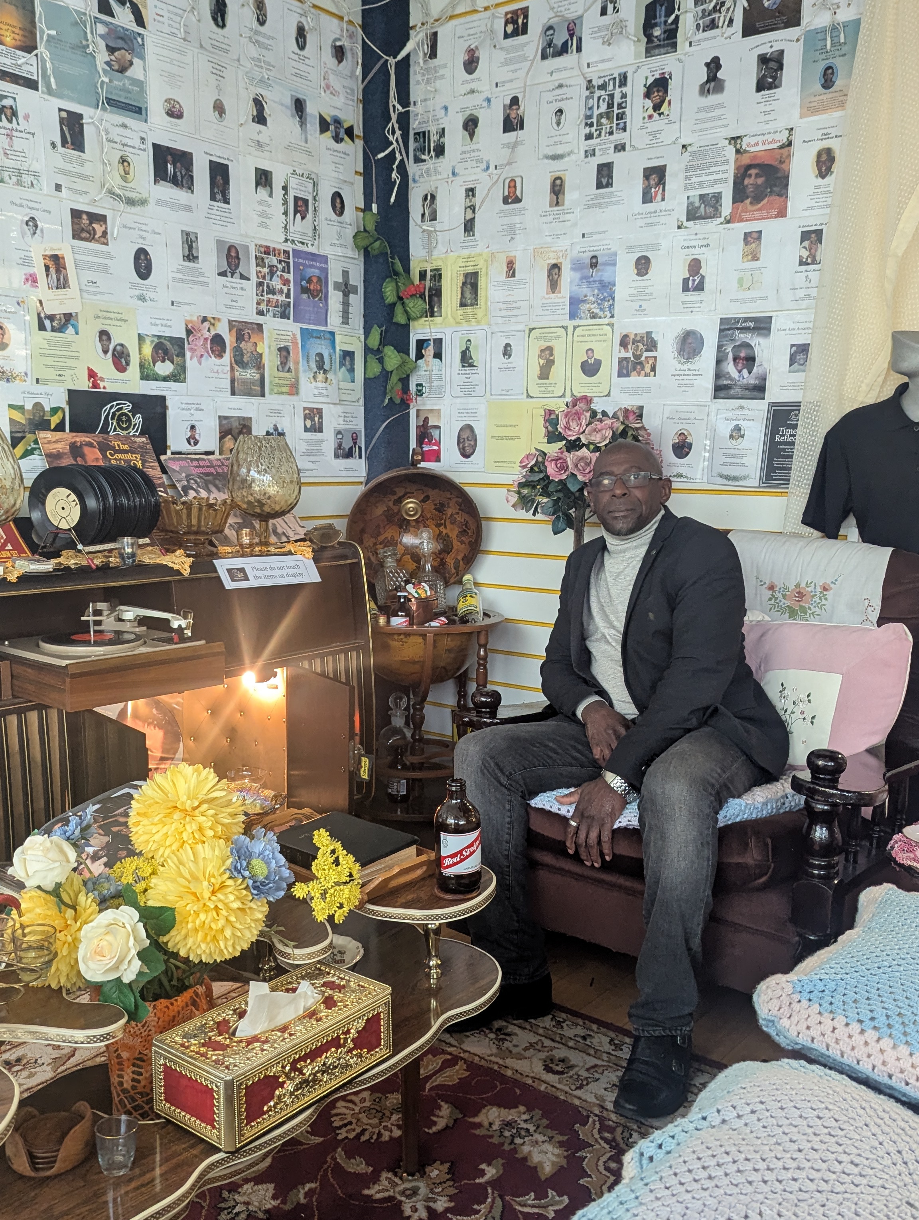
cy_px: 647
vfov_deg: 56.7
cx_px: 472
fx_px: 1130
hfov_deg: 44.3
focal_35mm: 32
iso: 639
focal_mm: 6.81
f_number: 1.85
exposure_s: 1/50
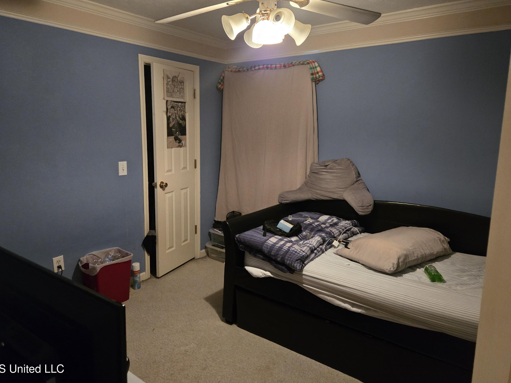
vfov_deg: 56.8
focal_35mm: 24
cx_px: 249
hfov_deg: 71.6
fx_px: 354
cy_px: 187
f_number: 1.8
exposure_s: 1/60
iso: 1250
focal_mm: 5.4
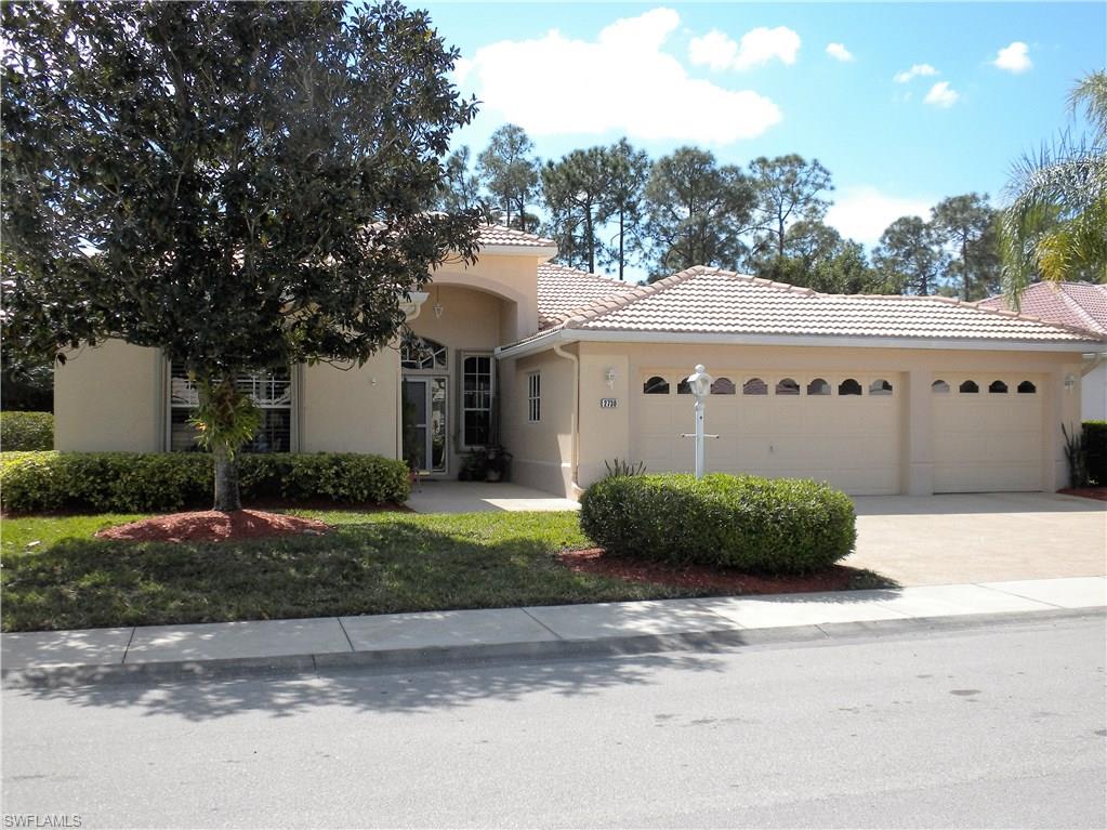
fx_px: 1183
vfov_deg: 38.7
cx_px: 554
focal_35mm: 37
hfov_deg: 50.1
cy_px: 415
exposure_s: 1/88
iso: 64
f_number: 10
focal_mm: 6.6
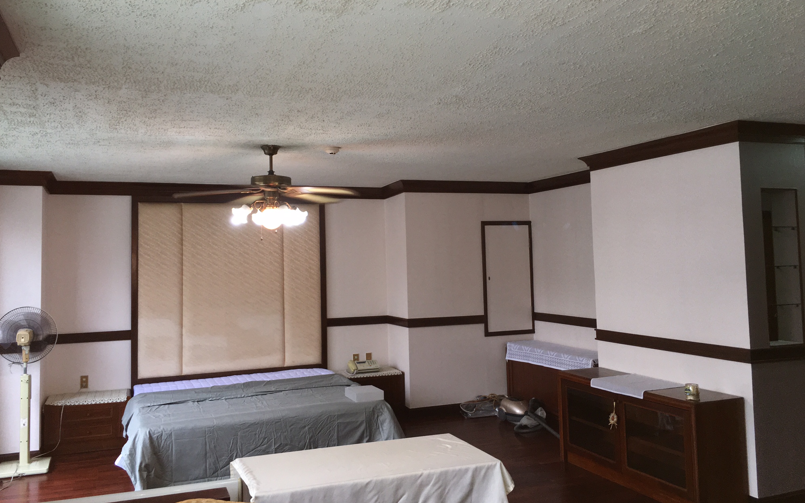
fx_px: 680
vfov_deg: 40.5
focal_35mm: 31
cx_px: 400
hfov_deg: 61.2
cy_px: 221
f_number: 2.2
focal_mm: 4.15
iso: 64
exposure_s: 1/33
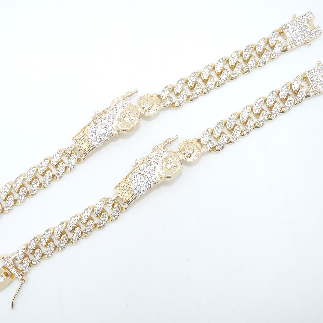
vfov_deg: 36.8
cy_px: 162
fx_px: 486
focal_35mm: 46
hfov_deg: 36.7
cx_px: 141
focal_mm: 6.9
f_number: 4
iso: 100
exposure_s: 1/100
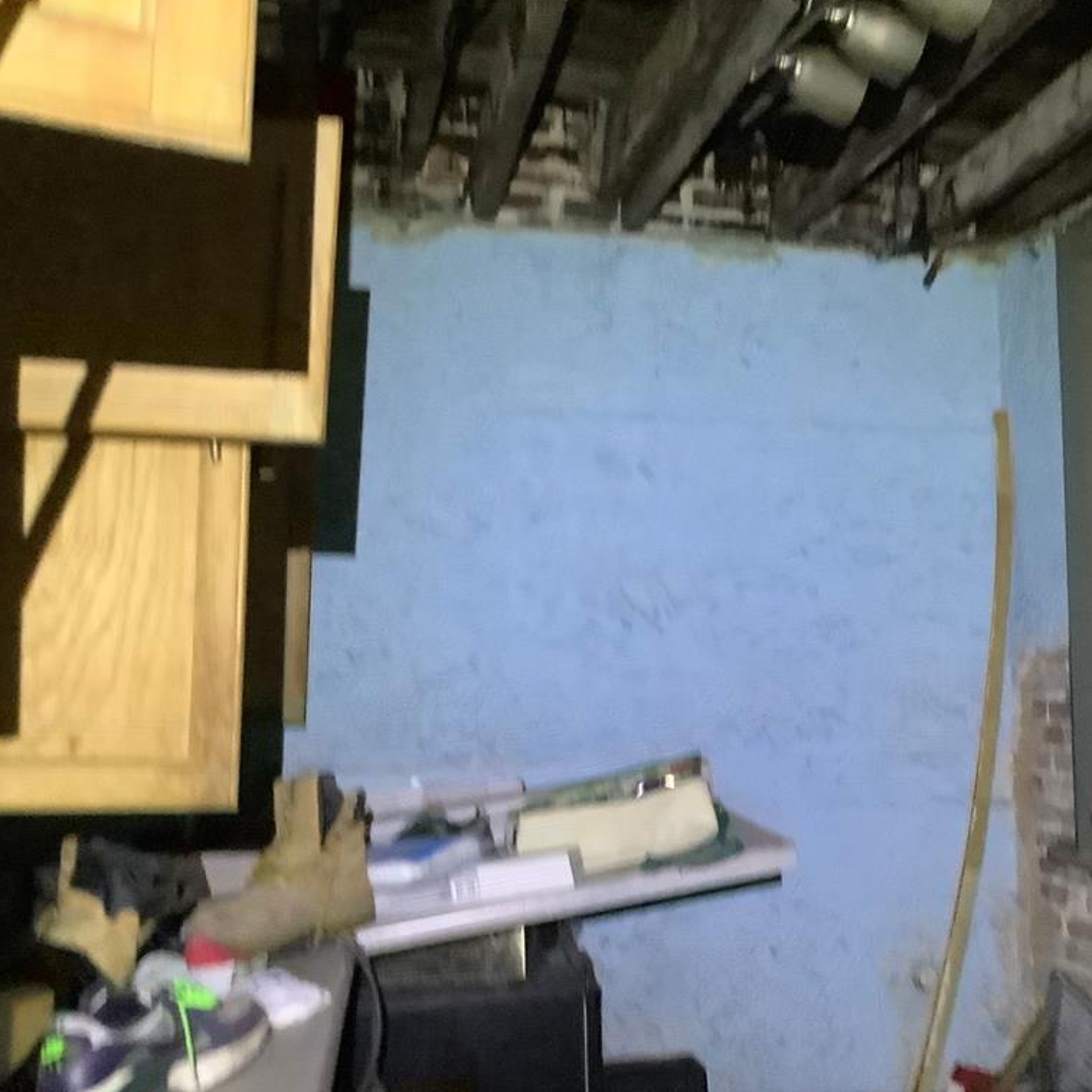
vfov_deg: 44.9
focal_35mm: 37
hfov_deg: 44.5
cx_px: 702
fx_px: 1321
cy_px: 543
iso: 800
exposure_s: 1/30
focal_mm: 3.3
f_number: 2.4
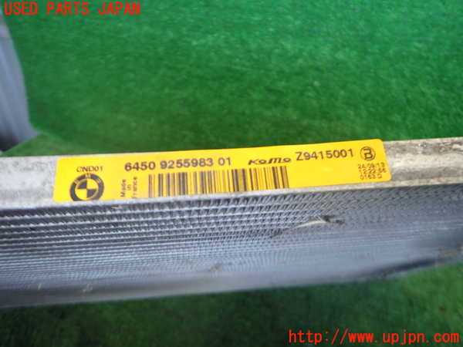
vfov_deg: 54.9
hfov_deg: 69.4
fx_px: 334
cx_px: 232
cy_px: 174
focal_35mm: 25
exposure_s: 1/80
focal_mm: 4.5
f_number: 2
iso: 200
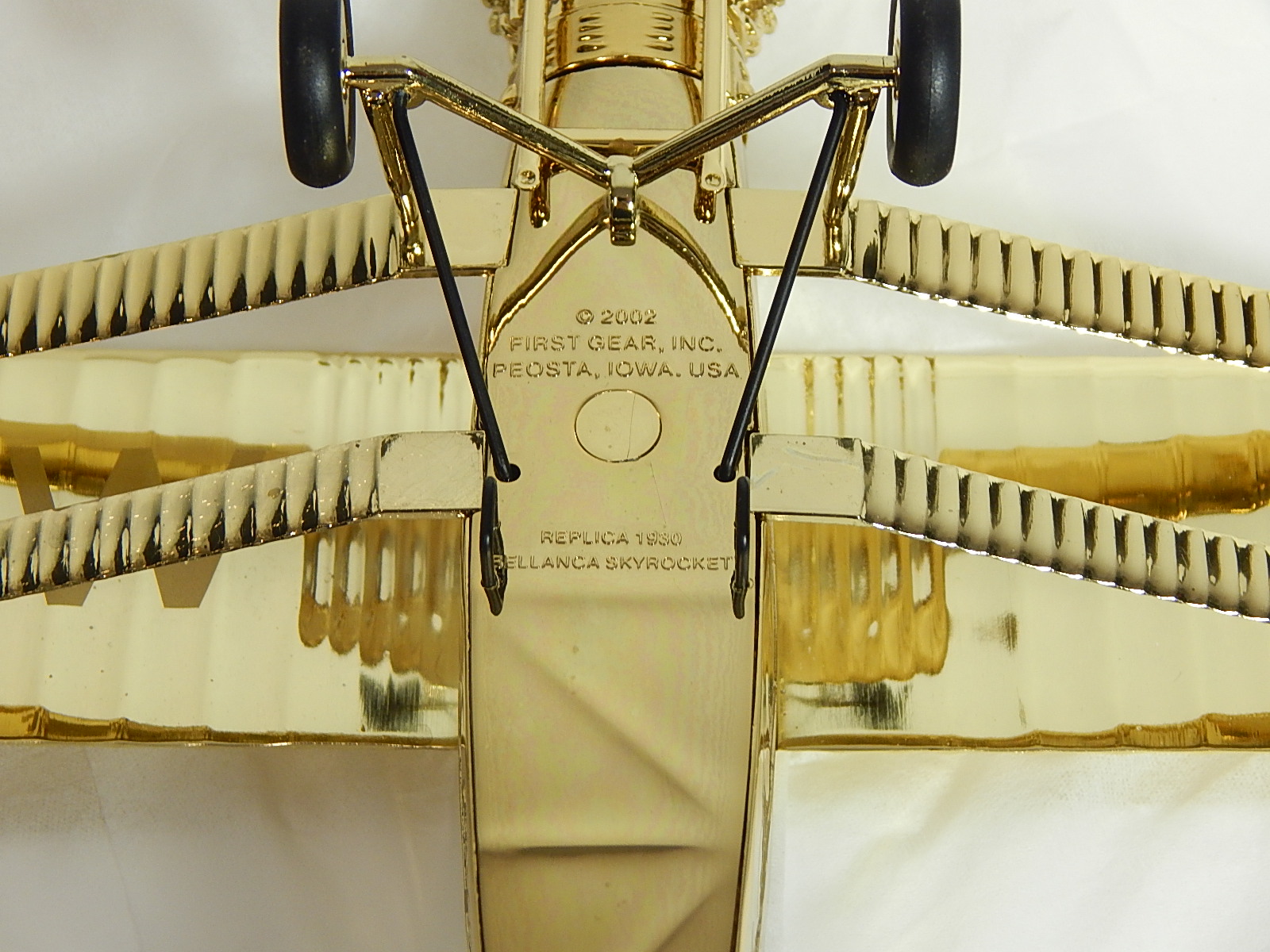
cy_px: 476
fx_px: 3412
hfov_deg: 21.1
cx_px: 635
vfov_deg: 15.9
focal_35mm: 93
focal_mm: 16.6
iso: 220
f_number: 4.4
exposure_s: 1/30
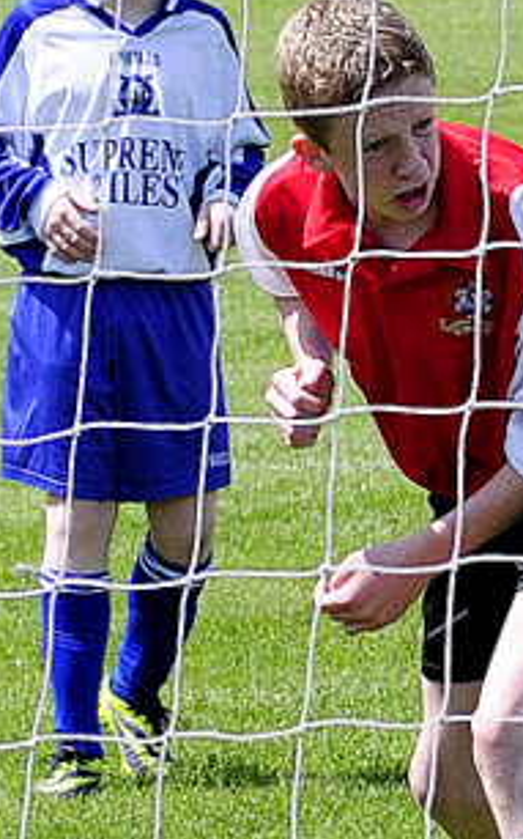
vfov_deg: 6.8
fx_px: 7008
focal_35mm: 307
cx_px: 427
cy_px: 677
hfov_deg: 4.3
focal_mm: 60
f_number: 6.3
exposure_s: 1/1000
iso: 400
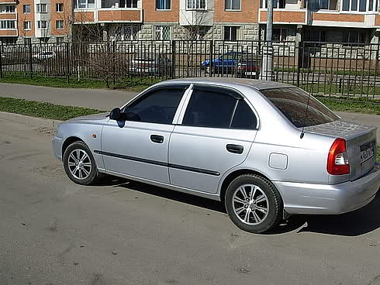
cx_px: 190
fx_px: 417
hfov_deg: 49.0
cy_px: 142
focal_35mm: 38
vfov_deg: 37.8
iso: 50
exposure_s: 1/704
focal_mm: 6.3
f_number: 4.9
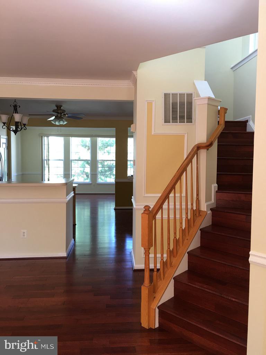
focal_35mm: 29
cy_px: 178
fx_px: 297
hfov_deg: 48.2
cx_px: 133
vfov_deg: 61.7
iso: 25
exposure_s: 1/15
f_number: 2.2
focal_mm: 4.15
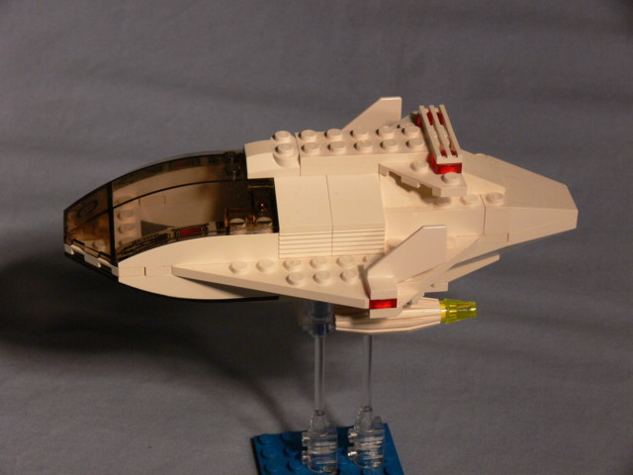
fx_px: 1755
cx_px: 316
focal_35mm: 96
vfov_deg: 15.4
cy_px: 238
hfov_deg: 20.4
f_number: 5.6
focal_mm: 20.3
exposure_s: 1/100
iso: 200
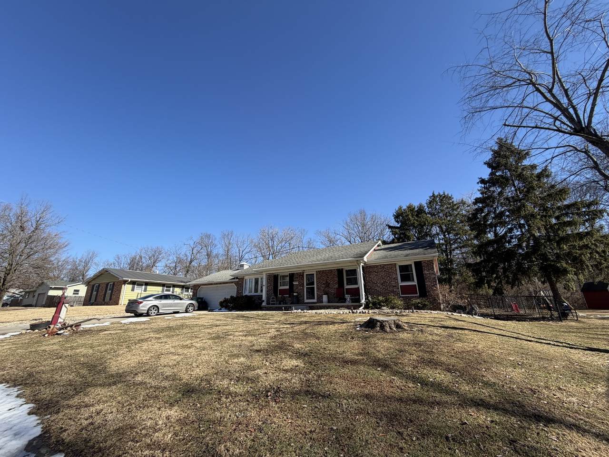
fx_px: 246
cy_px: 228
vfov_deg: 85.7
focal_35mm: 14
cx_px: 304
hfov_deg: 102.1
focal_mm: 2.22
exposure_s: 1/770
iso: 32
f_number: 2.2
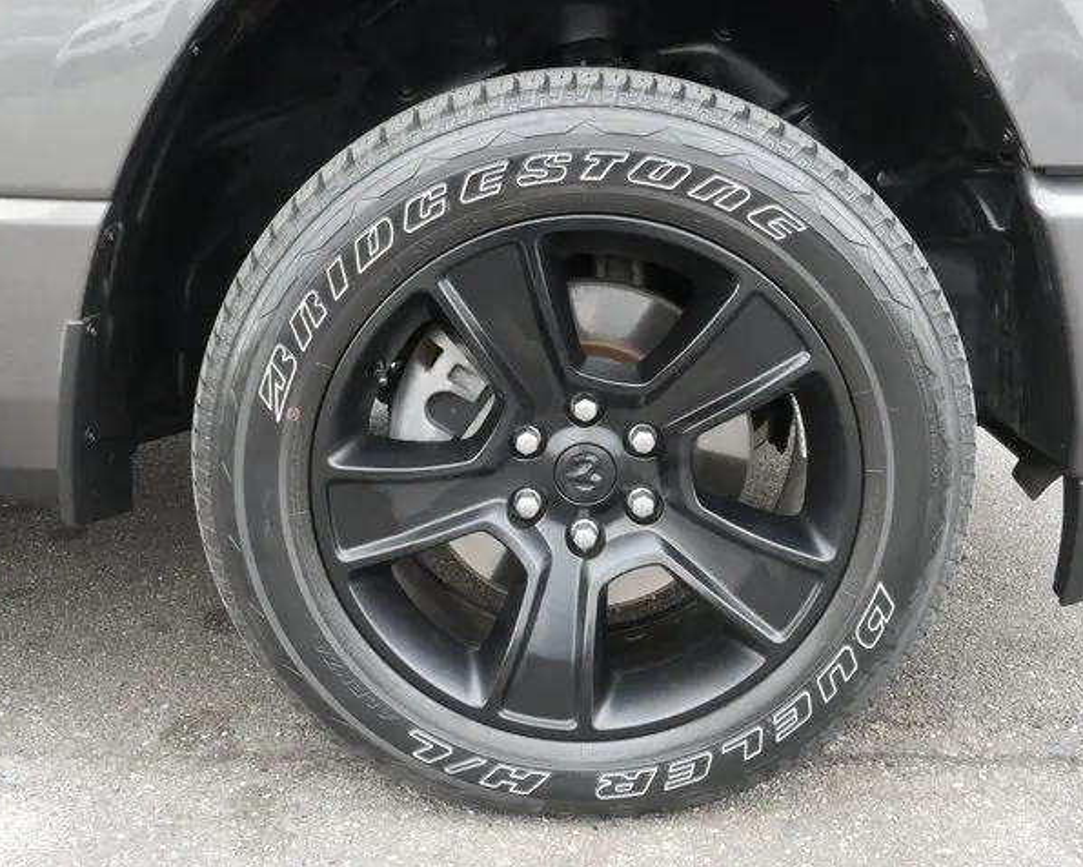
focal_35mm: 42
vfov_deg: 35.7
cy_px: 436
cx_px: 566
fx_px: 1346
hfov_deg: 43.8
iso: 3200
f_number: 10
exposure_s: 1/50
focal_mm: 20
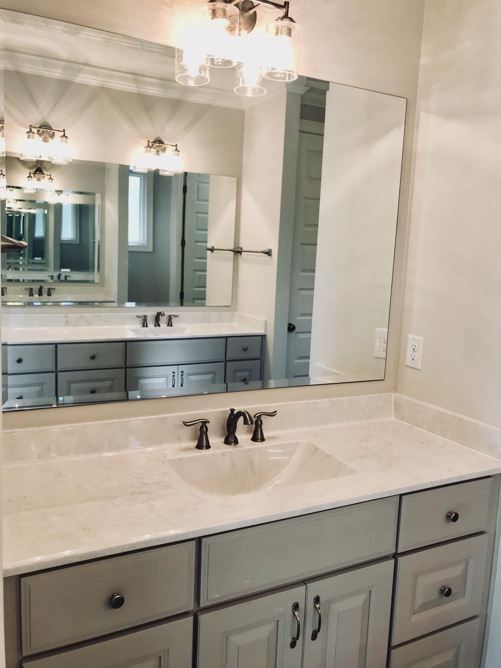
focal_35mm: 28
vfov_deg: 63.4
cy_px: 334
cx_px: 250
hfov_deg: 49.7
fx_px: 540
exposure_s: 1/40
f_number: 1.8
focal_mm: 3.99
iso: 25
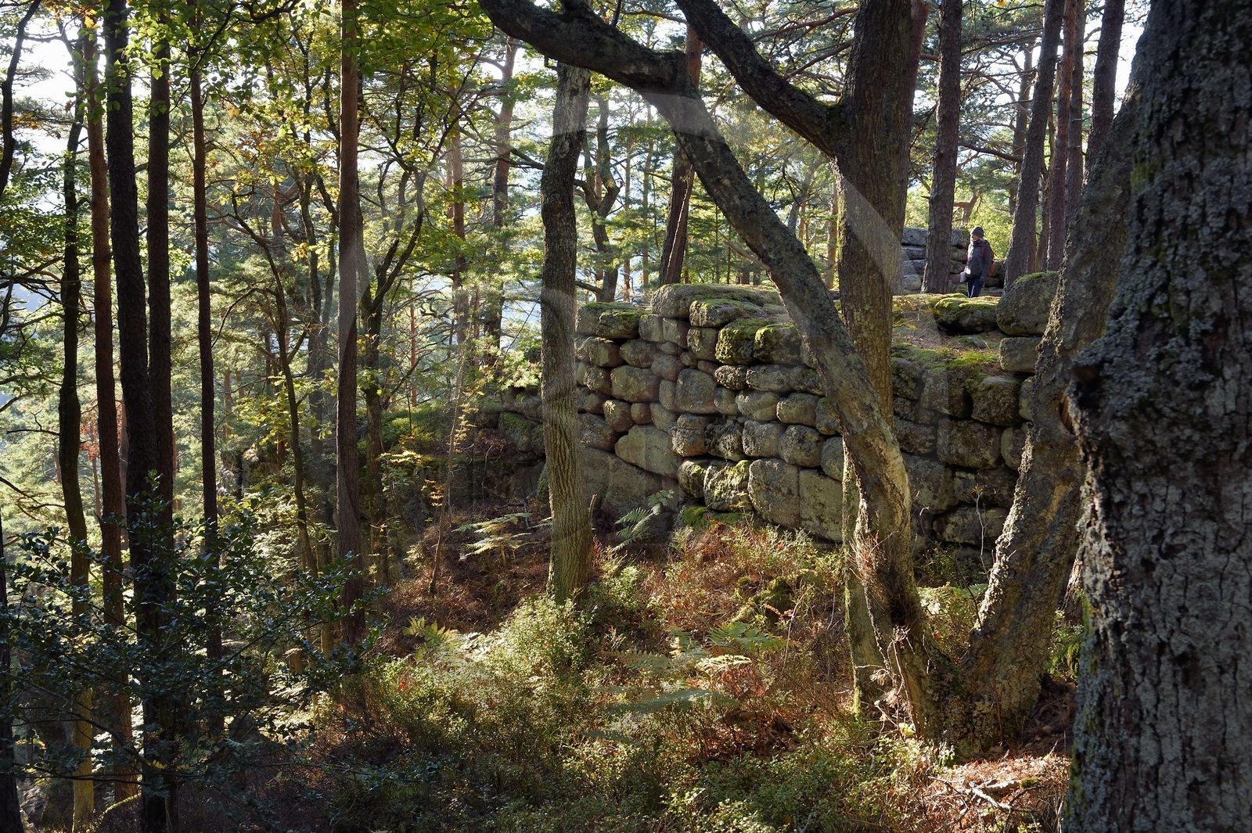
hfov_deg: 48.5
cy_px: 416
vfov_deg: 33.4
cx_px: 626
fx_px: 1390
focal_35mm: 40
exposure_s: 1/60
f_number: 11
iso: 800
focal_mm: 40
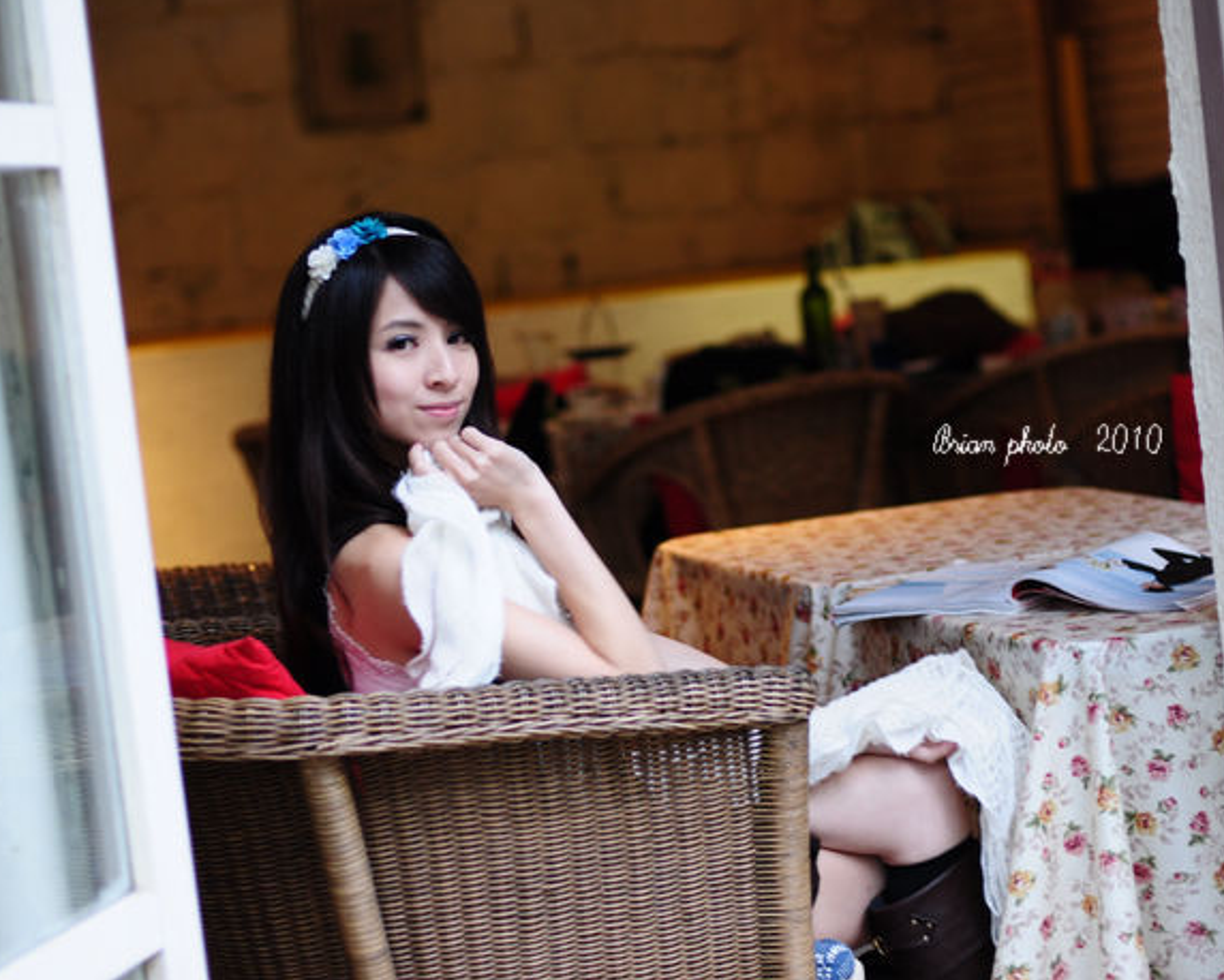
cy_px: 486
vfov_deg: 17.9
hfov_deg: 22.2
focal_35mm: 86
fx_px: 3116
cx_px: 683
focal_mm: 50
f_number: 2
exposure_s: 1/50
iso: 400
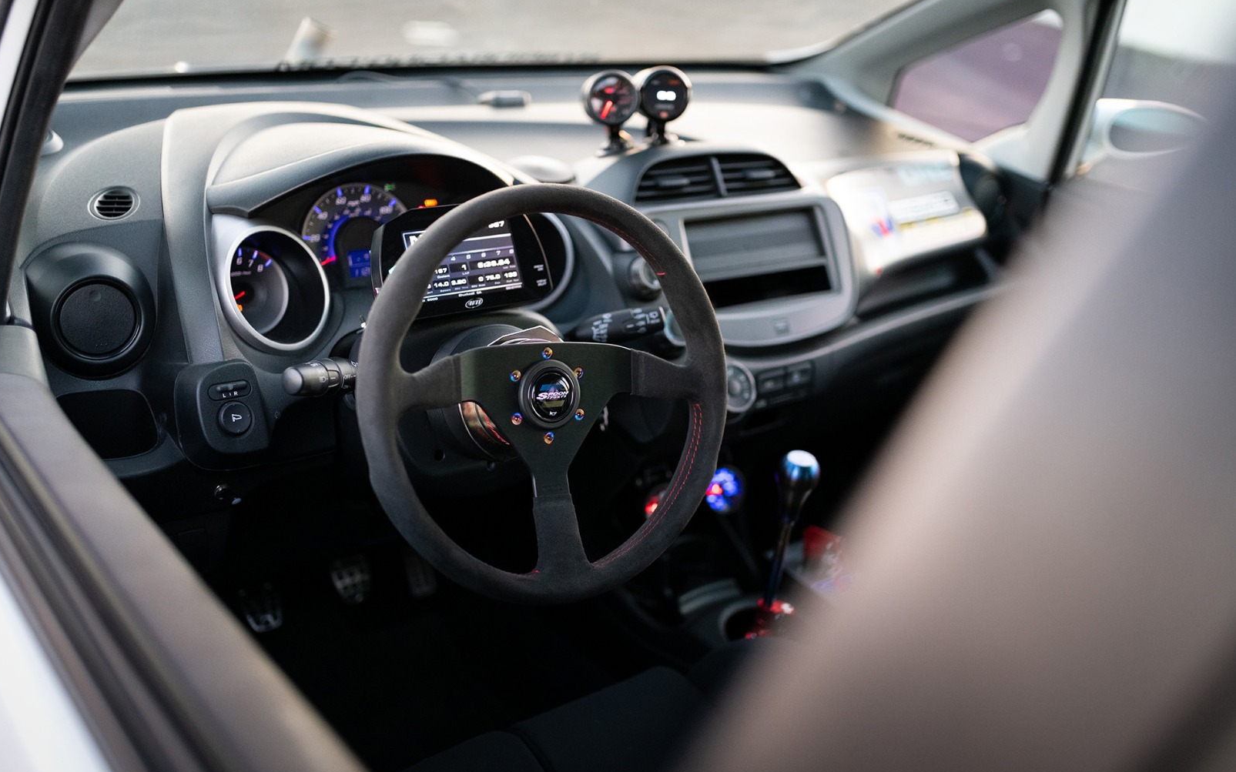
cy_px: 397
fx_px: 1213
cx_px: 613
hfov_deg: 54.0
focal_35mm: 36
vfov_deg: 35.3
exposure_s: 1/250
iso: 3200
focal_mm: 35
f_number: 1.4
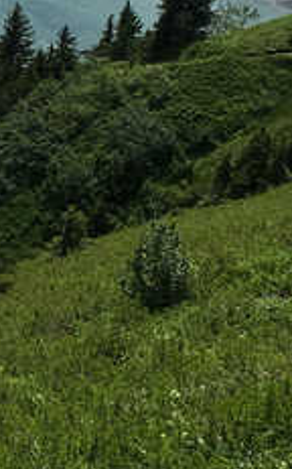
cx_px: -229
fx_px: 1697
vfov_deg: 15.4
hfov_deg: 9.4
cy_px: -26
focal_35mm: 133
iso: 25
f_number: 2.2
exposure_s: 1/3344
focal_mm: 4.15
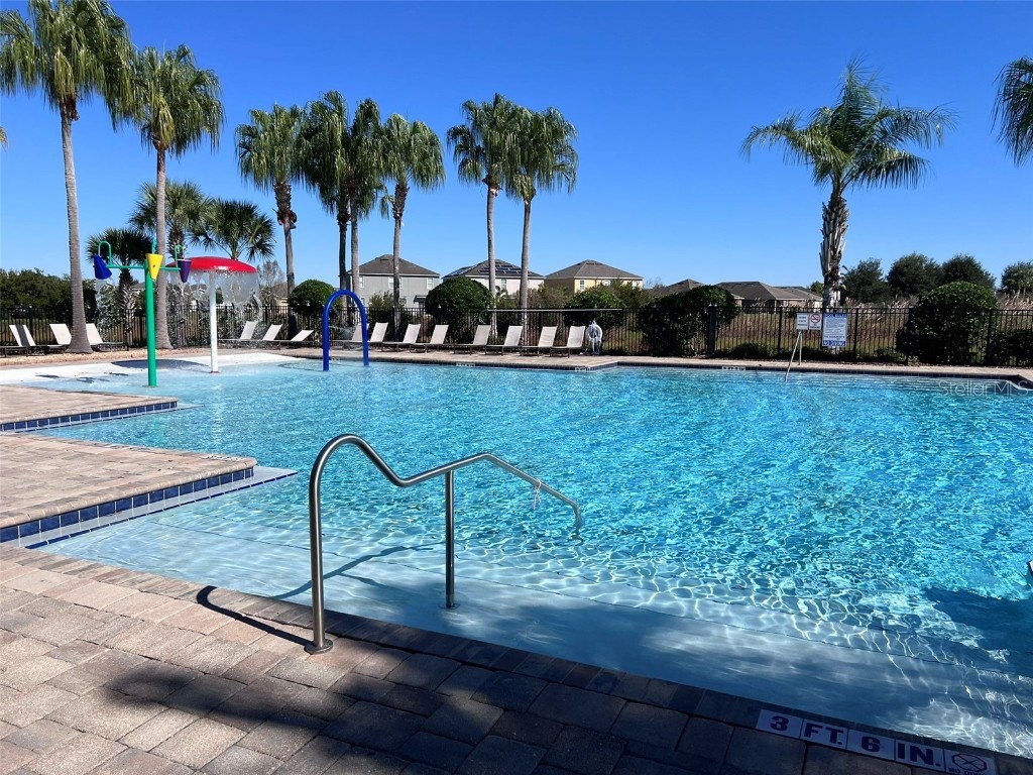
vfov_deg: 53.1
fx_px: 776
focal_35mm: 26
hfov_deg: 67.3
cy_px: 388
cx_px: 516
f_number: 1.5
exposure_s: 1/5882
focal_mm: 5.7
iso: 50
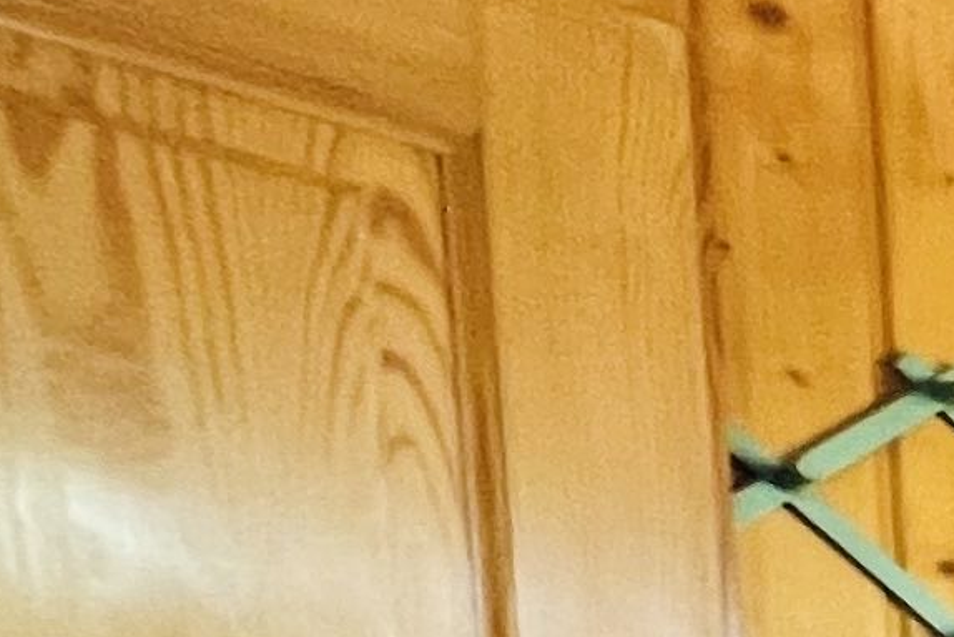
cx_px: 3259
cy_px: 1876
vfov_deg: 10.5
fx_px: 2518
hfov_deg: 9.8
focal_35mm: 95
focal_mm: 1.57
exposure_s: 1/50
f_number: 1.8
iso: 125
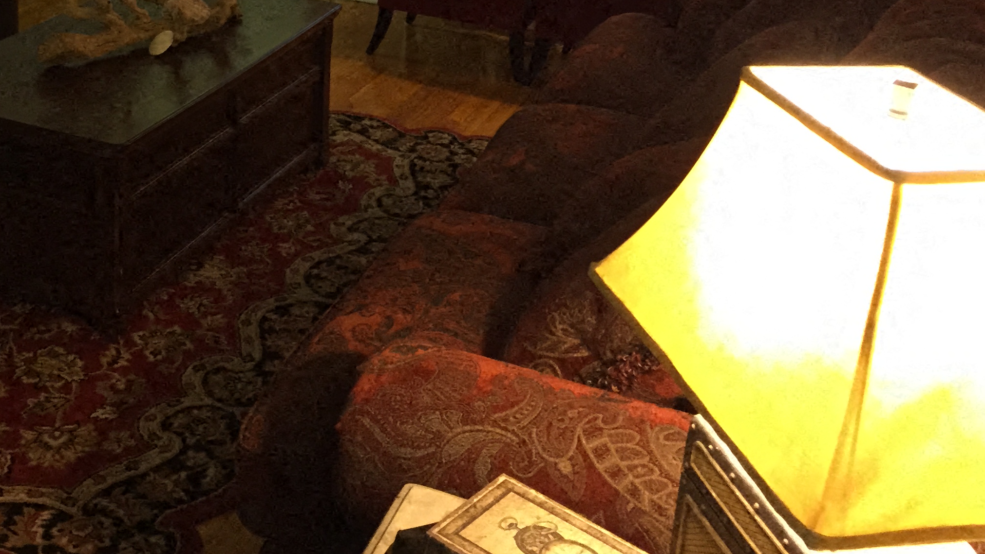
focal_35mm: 51
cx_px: 266
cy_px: -23
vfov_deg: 22.4
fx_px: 1332
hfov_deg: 39.7
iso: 250
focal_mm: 4.15
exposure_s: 1/30
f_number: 2.2
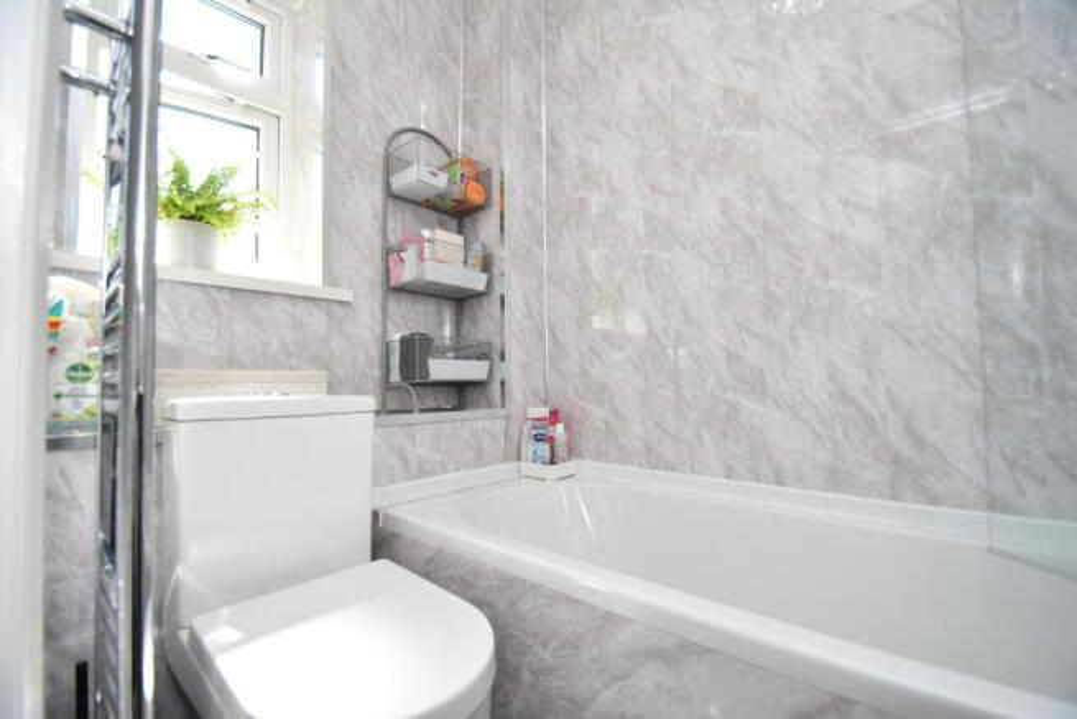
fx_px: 449
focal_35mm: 15
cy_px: 360
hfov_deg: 100.4
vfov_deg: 77.4
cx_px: 538
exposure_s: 1/250
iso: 400
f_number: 4
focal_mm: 10
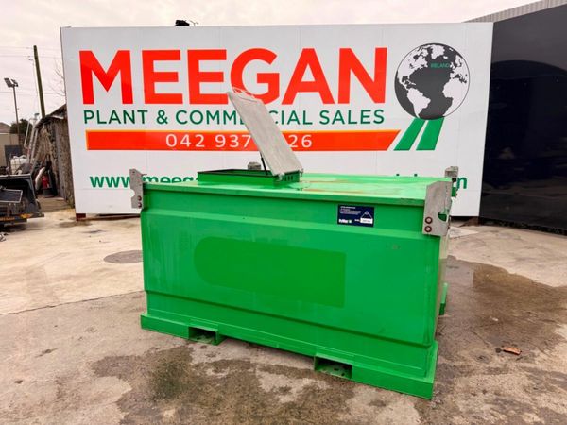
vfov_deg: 56.8
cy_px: 212
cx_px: 284
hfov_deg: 71.6
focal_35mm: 24
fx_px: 393
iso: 80
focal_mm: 6.76
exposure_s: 1/622
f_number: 1.78
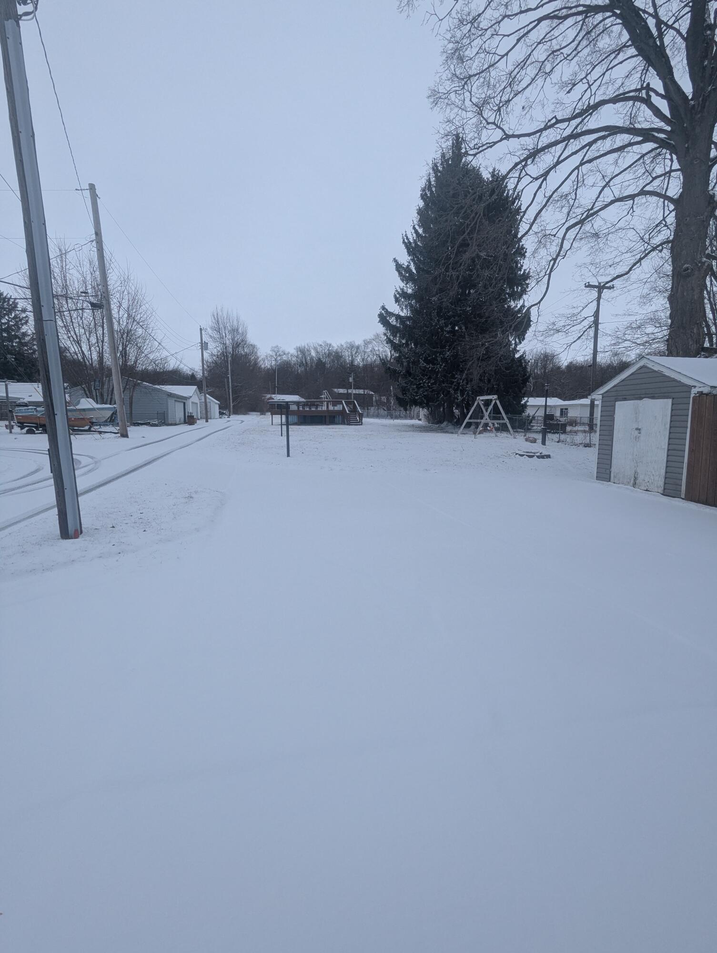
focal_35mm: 16
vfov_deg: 94.4
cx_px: 358
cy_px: 476
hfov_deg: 78.2
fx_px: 441
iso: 45
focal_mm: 2.35
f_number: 2.2
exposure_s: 1/1120
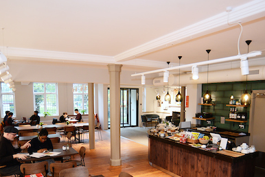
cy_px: 122
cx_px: 140
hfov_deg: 65.4
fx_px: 206
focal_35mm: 28
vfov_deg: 45.5
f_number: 3.5
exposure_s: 1/100
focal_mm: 18
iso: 800
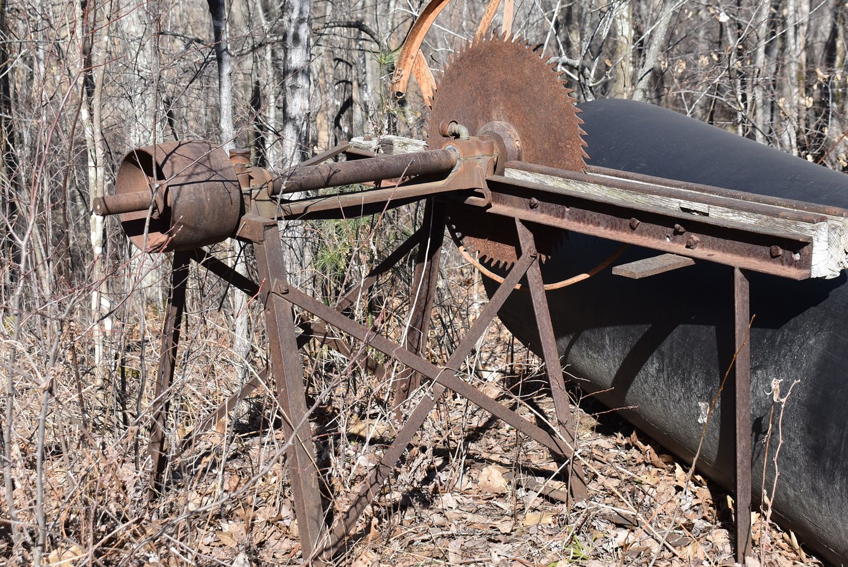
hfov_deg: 28.4
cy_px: 236
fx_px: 1674
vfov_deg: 19.2
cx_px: 437
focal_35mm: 71
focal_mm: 40
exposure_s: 1/250
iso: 160
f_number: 8
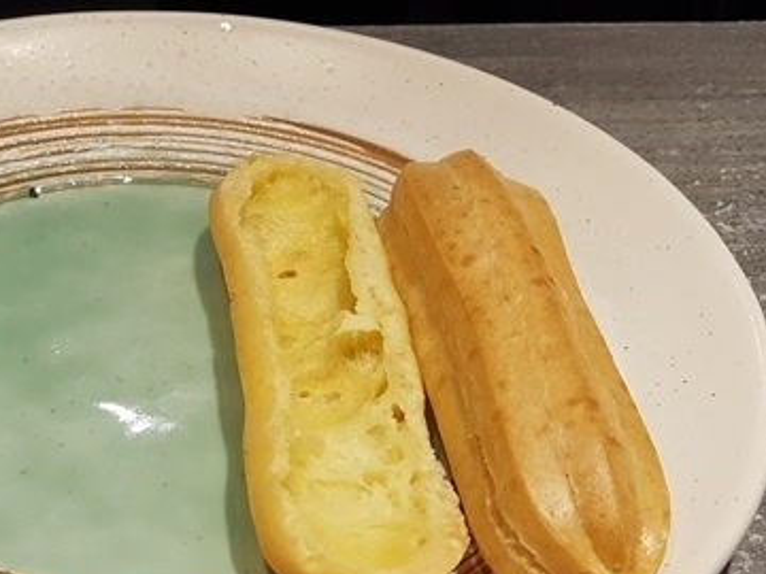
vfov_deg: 15.7
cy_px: 364
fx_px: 2080
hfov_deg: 20.6
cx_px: 164
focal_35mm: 94
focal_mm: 6
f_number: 2.4
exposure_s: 1/30
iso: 64
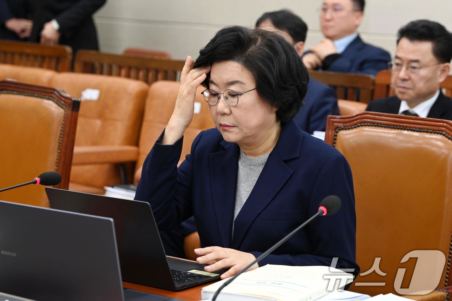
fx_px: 1456
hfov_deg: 17.6
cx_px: 226
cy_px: 150
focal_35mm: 116
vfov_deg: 11.8
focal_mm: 116
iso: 3200
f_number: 5.6
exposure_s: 1/250
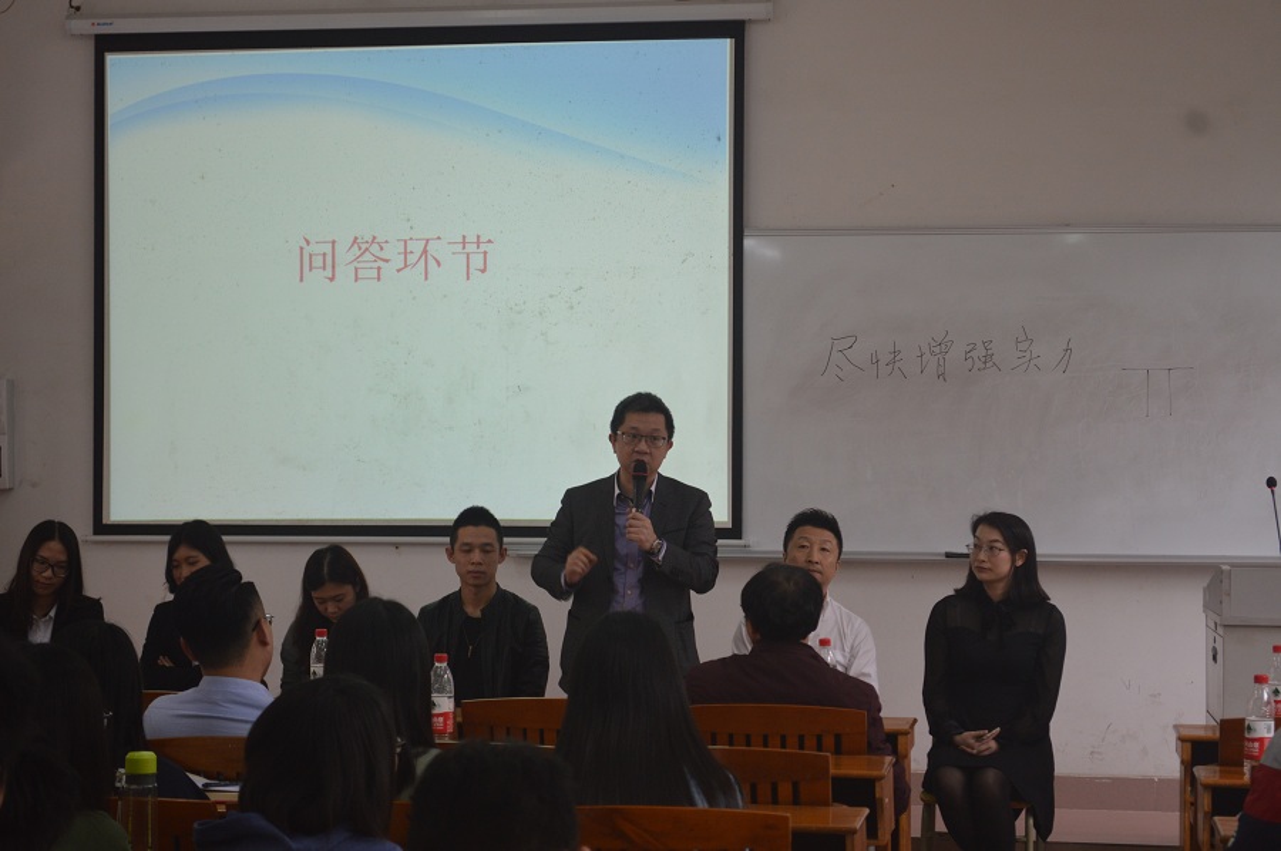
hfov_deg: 28.1
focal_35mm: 72
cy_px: 426
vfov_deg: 18.9
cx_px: 640
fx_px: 2559
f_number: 5.6
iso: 400
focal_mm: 48
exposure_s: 1/40
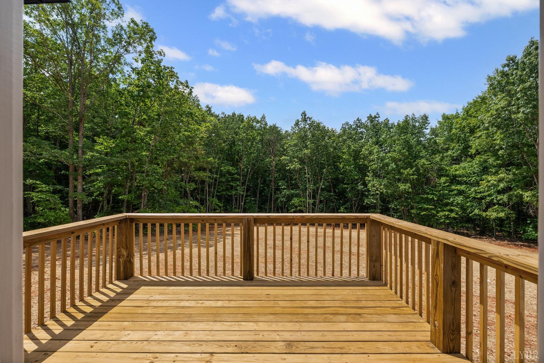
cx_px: 272
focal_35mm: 16
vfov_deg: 73.8
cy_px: 182
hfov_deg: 96.7
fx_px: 242
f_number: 8
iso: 800
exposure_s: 1/200
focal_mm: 16
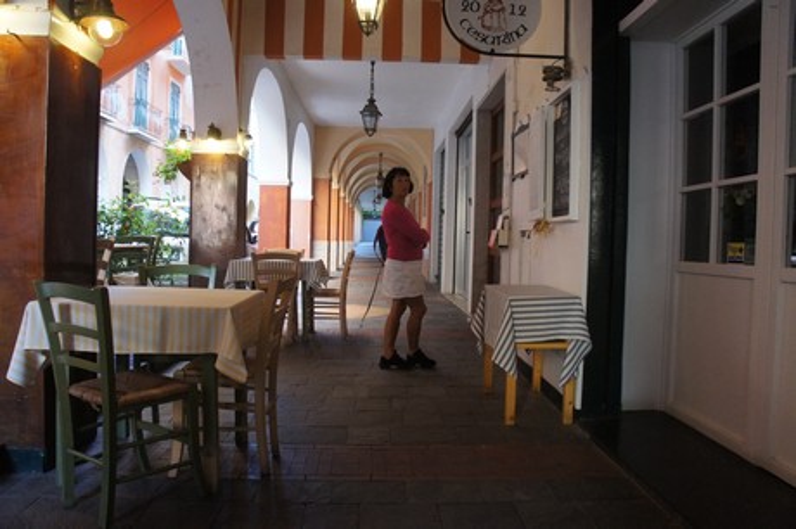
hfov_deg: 67.4
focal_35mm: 27
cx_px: 398
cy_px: 264
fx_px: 597
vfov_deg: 47.9
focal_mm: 18
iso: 1600
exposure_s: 1/160
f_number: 3.5
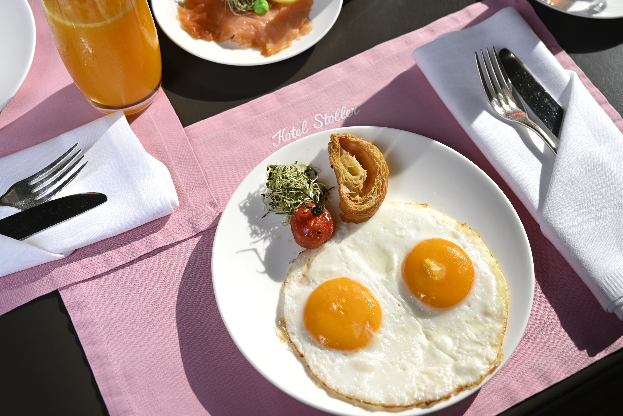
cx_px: 312
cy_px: 208
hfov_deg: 46.4
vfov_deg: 31.9
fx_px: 727
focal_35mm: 42
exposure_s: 1/200
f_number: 5.6
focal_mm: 42
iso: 31
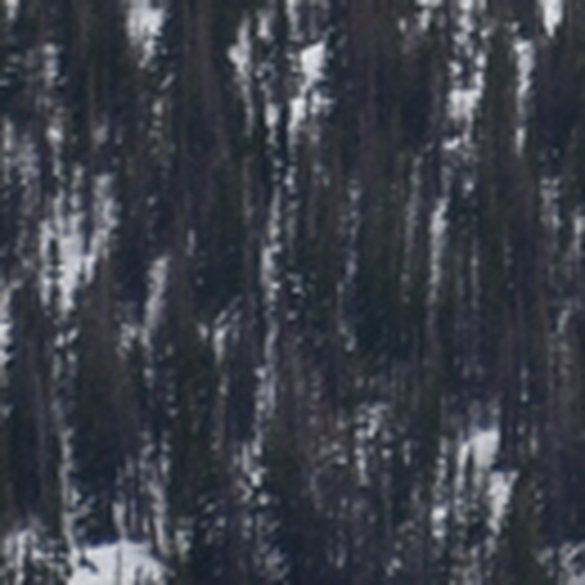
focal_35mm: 2506
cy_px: -162
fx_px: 47914
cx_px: 432
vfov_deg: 0.7
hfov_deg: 0.7
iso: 110
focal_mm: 300
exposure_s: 1/640
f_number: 5.6
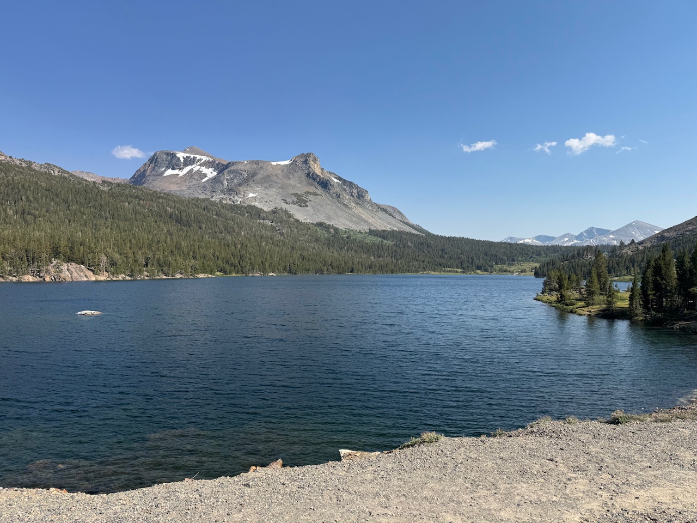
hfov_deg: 71.6
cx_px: 348
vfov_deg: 56.8
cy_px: 262
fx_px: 483
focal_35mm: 24
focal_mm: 6.76
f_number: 1.78
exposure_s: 1/4608
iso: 80
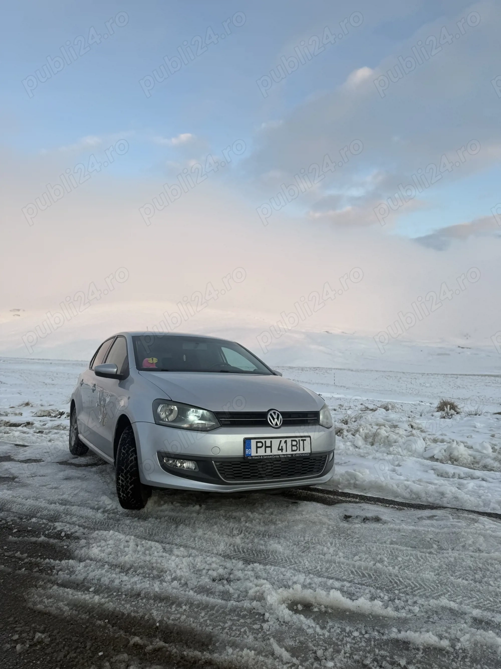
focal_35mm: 24
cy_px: 334
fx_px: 463
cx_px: 250
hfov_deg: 56.8
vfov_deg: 71.6
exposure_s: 1/539
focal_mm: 6.76
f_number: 1.78
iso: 80
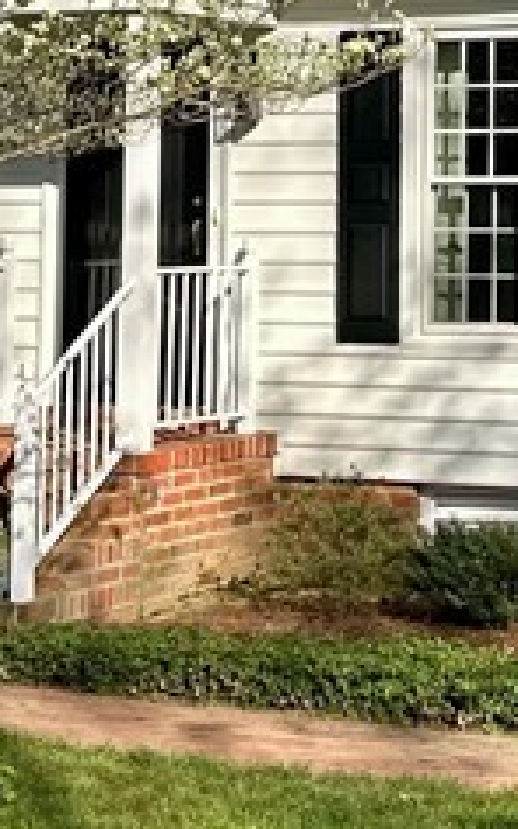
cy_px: 3
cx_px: 602
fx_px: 2486
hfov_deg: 11.7
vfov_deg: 18.5
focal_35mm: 110
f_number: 1.78
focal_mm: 6.86
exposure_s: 1/2525
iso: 80
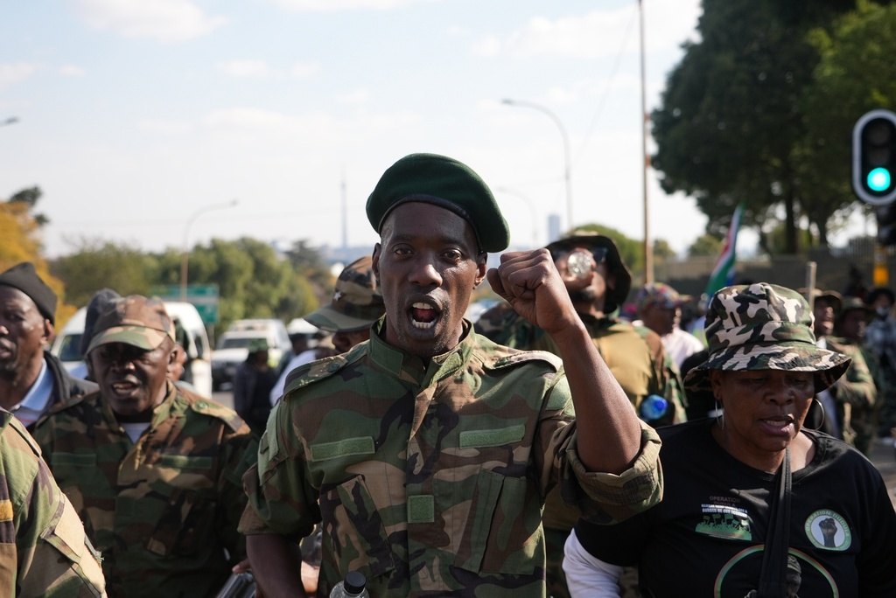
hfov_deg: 41.1
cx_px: 448
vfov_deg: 28.1
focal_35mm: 48
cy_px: 299
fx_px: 1195
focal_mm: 48
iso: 500
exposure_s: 1/1600
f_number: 4.5
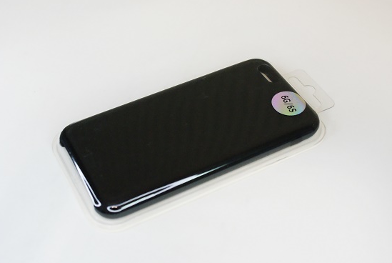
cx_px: 200
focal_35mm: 56
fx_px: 606
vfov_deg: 24.5
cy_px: 132
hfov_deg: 35.9
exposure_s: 1/160
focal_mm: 35
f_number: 5.6
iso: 1600
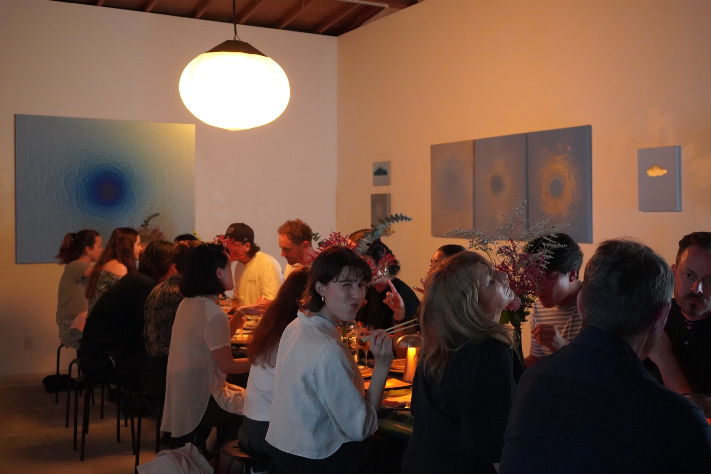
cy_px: 237
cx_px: 356
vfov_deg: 33.4
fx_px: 790
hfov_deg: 48.5
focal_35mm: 40
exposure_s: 1/160
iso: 12800
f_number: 4
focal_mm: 40
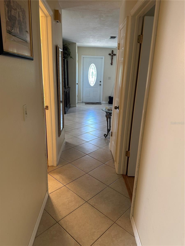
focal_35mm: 24
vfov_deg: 71.6
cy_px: 123
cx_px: 92
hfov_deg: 56.8
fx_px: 171
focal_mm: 6.86
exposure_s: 1/60
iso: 200
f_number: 1.78
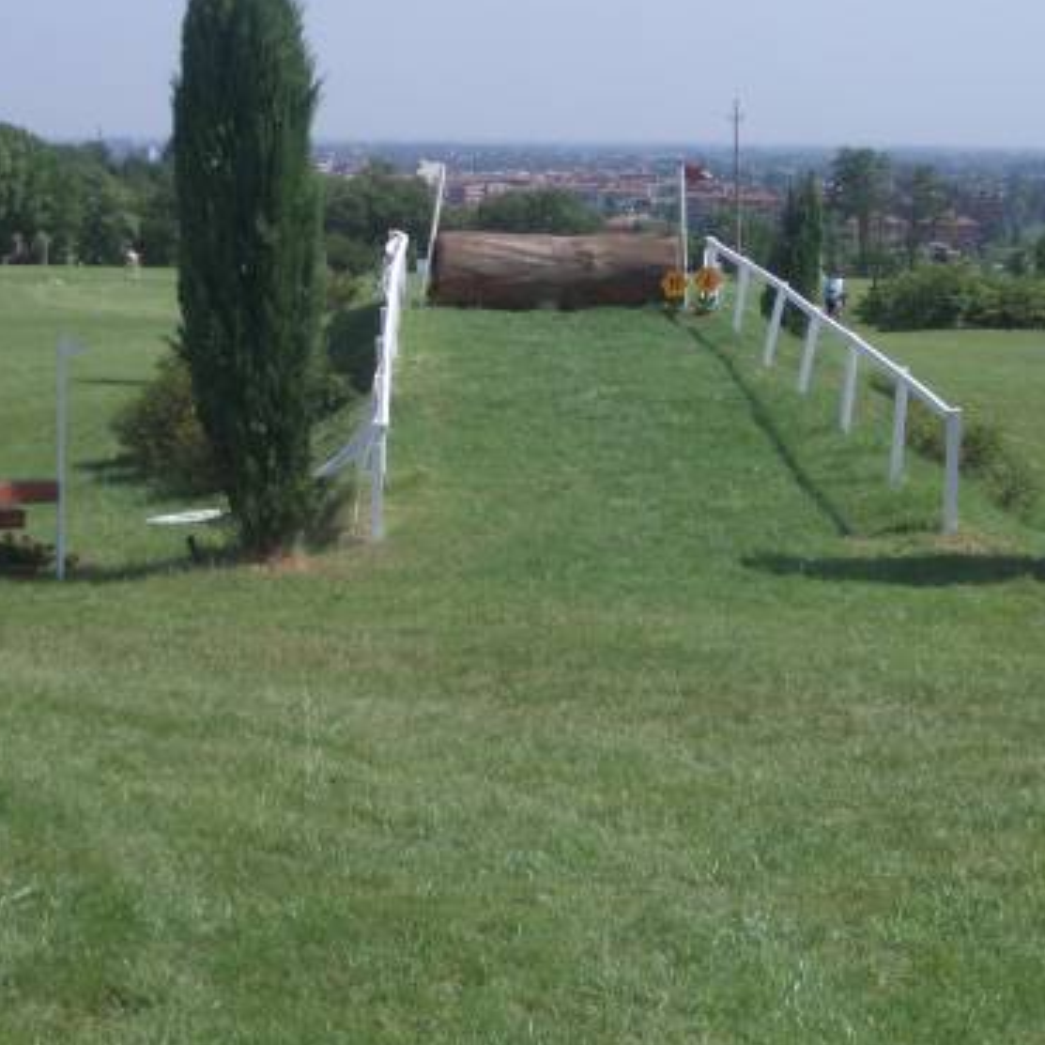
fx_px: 2391
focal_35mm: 70
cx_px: 496
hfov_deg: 24.7
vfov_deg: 24.6
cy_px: 448
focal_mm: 8.2
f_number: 5
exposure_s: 1/500
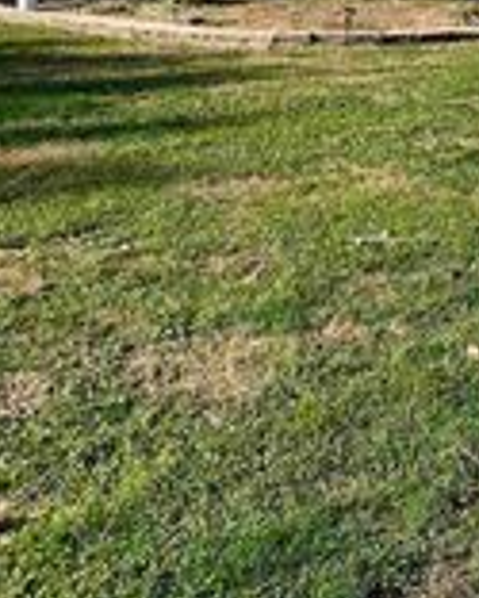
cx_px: 628
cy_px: -90
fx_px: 1328
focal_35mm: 75
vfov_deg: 23.5
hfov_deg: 18.9
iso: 80
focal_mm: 6.86
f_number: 1.78
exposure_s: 1/3155
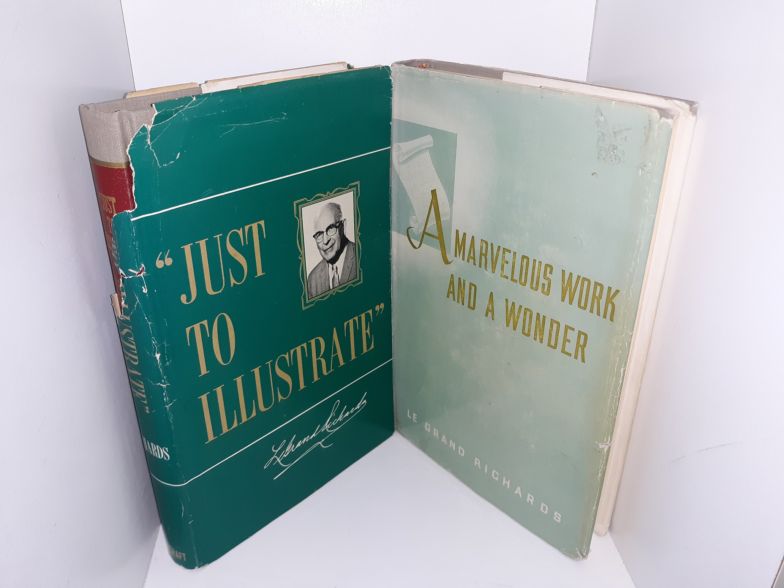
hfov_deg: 63.4
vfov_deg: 49.7
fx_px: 634
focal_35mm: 28
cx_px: 392
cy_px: 294
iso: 50
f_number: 1.7
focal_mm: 3.7
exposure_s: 1/120
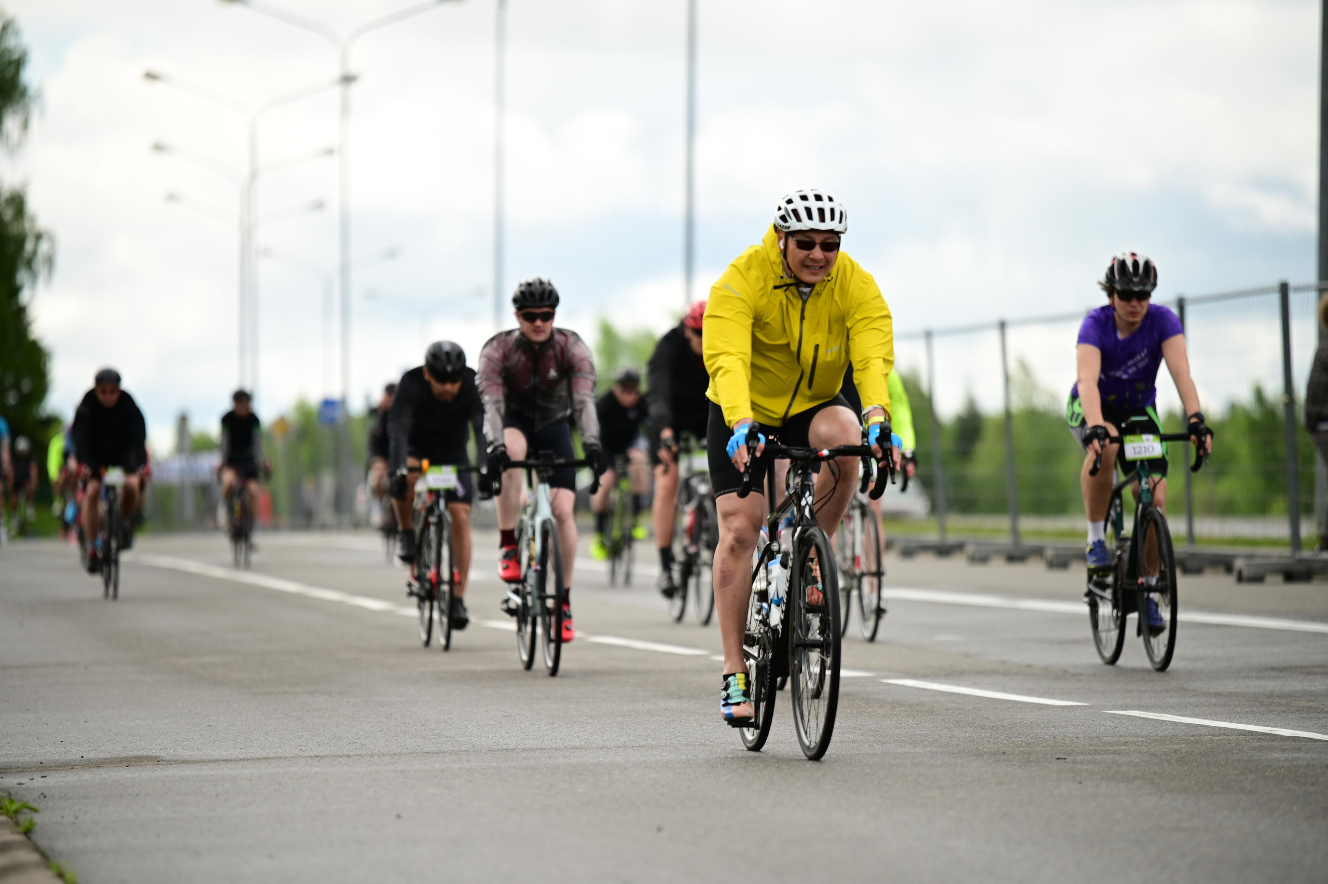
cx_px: 664
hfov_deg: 10.3
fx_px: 7374
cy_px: 442
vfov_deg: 6.9
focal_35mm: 200
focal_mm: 200
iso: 200
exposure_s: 1/1600
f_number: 2.8
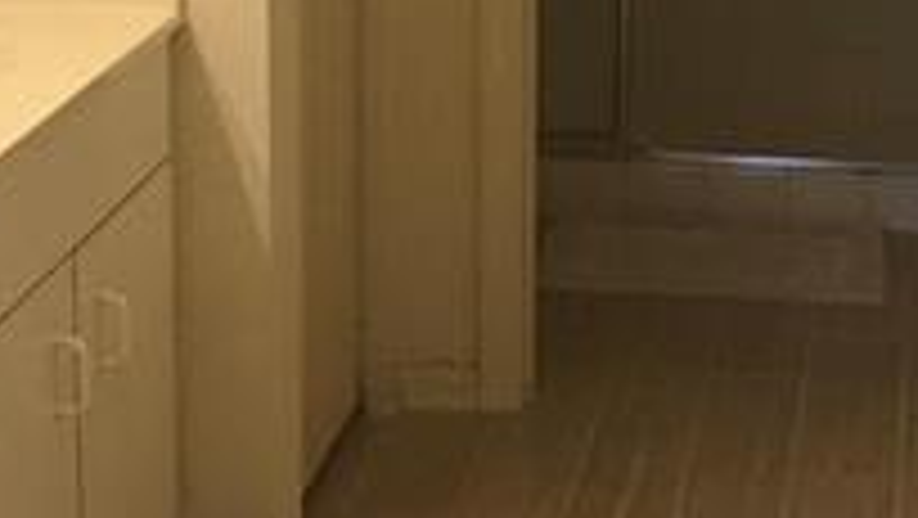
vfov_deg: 10.5
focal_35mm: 115
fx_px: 2801
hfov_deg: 18.6
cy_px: 18
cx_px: 594
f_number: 1.8
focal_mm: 3.99
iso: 20
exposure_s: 1/40
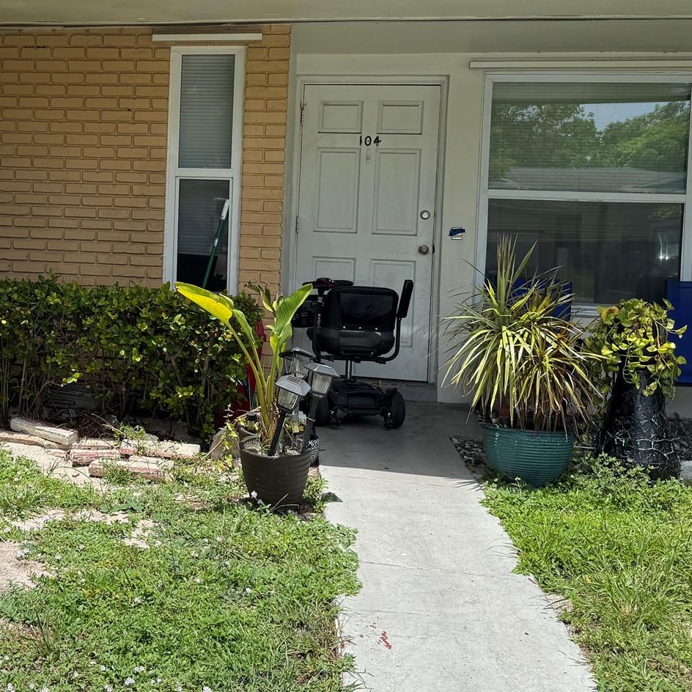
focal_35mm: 46
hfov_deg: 35.6
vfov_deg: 36.5
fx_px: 1040
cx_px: 135
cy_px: 240
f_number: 1.78
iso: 80
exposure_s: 1/4049
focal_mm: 6.76
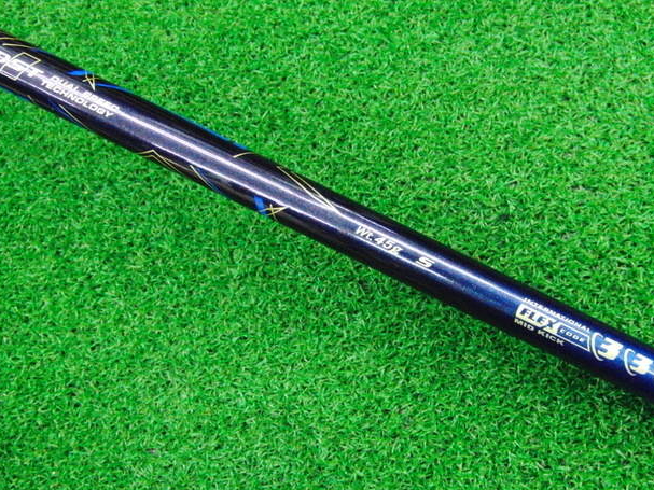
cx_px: 340
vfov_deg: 36.8
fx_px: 737
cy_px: 233
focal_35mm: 39
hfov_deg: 47.9
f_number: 3.6
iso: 3200
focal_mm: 6.42
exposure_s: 1/160
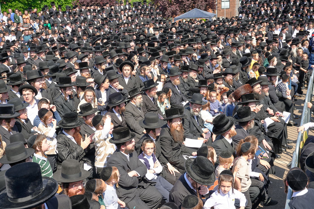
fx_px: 349
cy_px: 104
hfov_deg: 48.5
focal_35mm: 40
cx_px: 157
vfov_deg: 33.4
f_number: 6.3
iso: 125
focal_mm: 40
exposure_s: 1/400
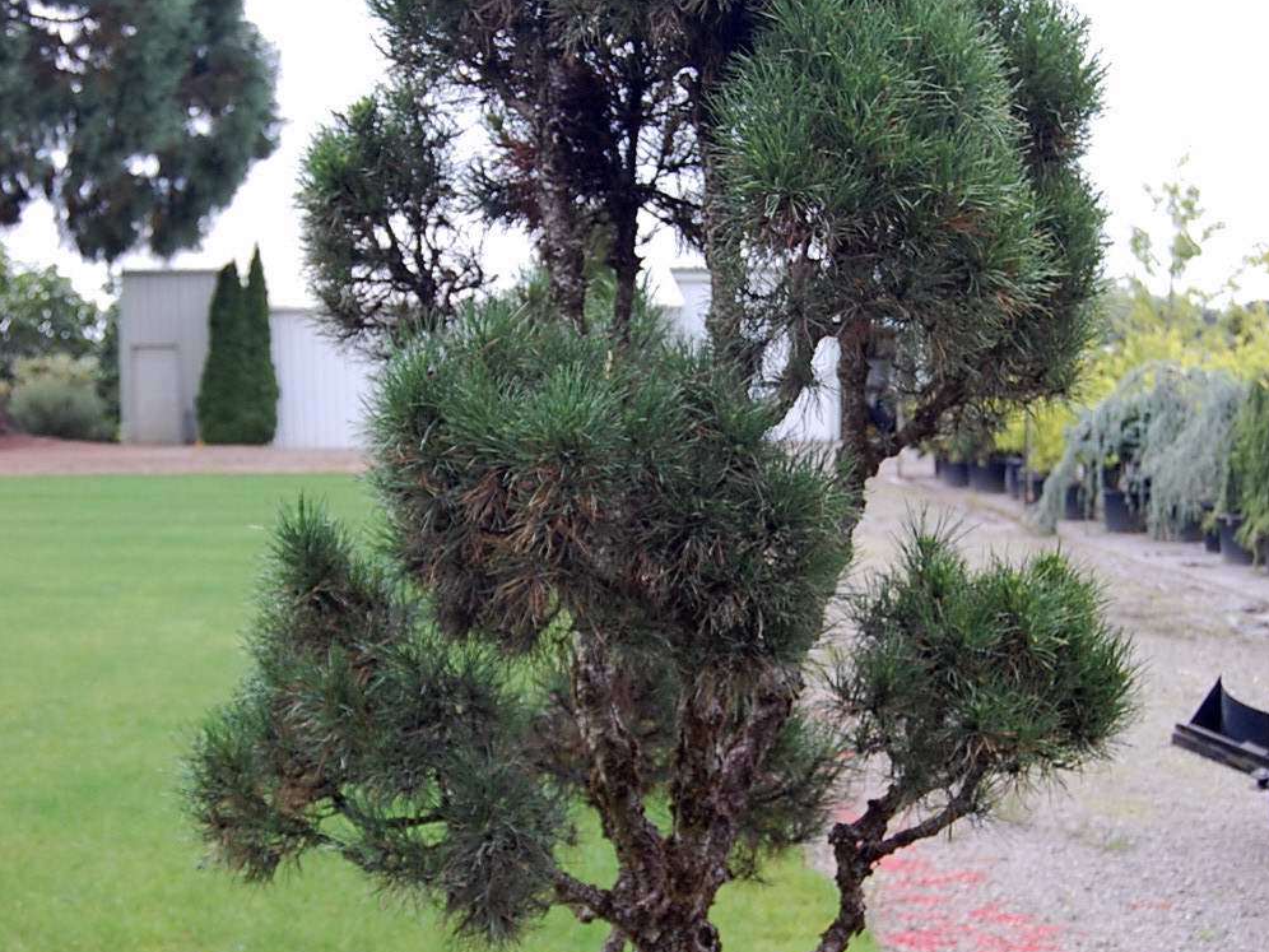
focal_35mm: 74
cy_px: 543
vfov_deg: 19.9
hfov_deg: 26.3
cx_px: 636
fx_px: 2713
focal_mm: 34
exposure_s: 1/100
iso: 400
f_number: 5
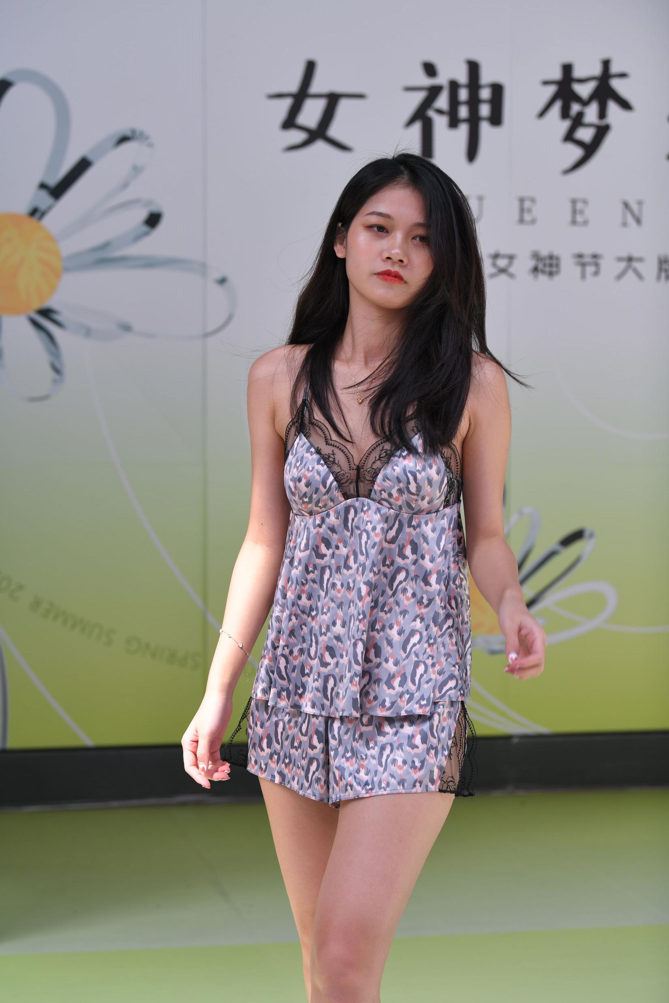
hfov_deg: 19.5
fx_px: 1951
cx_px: 334
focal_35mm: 70
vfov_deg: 28.8
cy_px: 502
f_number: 4
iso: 360
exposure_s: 1/640
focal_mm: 70
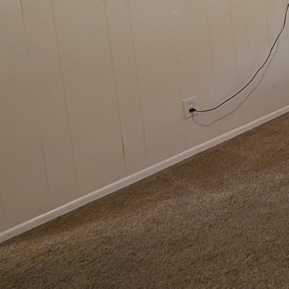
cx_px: 518
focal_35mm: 40
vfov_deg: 35.2
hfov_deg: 22.7
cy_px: -37
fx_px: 378
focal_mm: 2.02
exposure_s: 1/24
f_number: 1.7
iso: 52
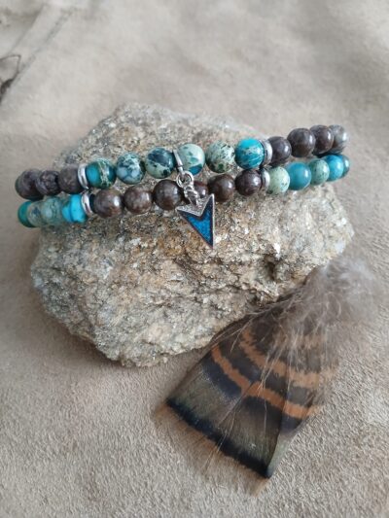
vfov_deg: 67.3
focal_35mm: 26
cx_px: 194
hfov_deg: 53.1
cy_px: 259
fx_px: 389
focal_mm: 3.98
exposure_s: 1/24
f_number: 1.8
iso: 400
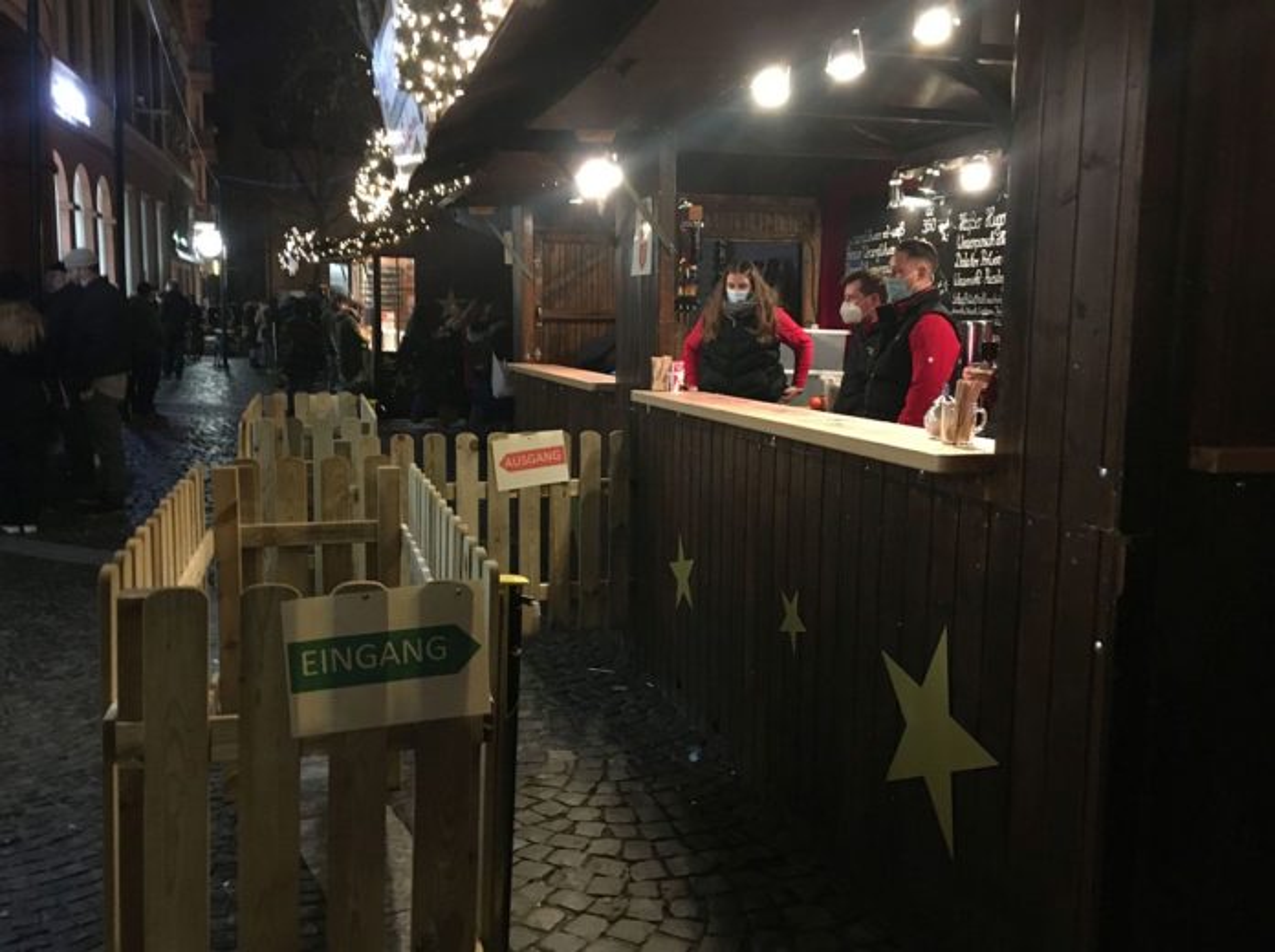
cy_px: 476
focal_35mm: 29
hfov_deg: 61.7
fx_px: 1067
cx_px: 638
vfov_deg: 48.1
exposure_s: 1/17
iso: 400
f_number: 2.2
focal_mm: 4.15
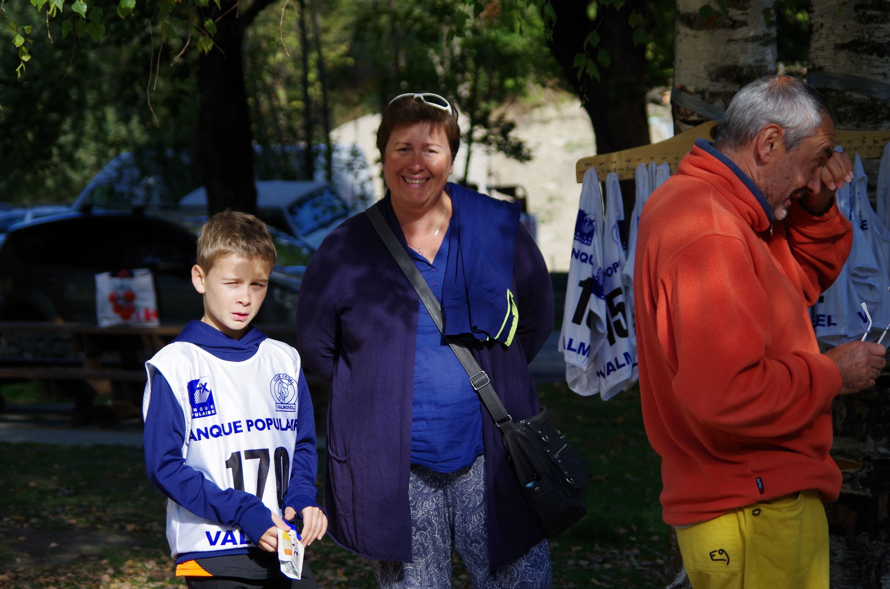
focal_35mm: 102
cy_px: 294
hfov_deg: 20.1
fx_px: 2517
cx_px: 445
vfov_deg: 13.4
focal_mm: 67.5
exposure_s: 1/640
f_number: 4.5
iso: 200
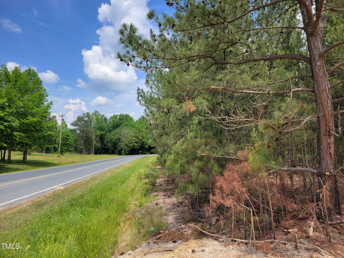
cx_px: 172
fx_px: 258
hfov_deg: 67.3
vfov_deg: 53.1
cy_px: 129
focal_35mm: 26
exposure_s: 1/1770
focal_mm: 5.4
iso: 40
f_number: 1.8
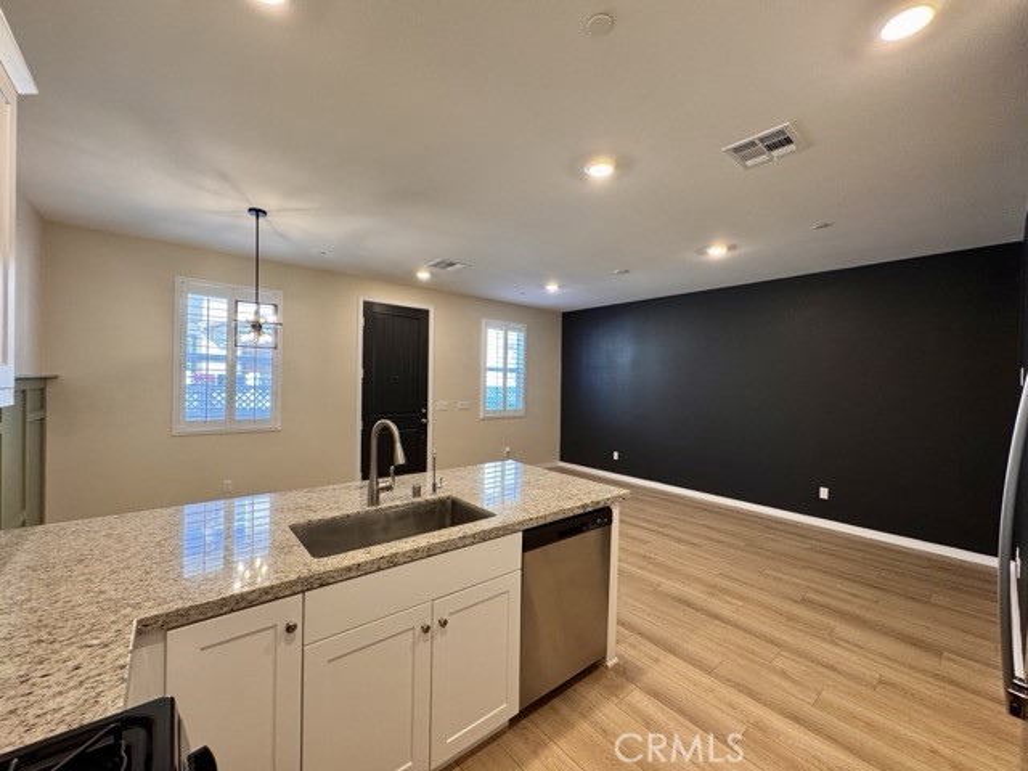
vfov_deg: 85.7
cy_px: 386
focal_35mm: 14
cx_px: 514
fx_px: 416
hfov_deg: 102.1
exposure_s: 1/60
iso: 160
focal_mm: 2.22
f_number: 2.2
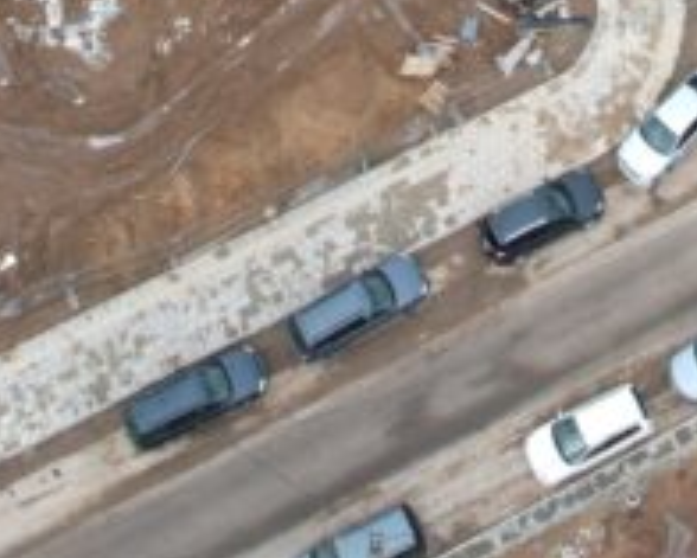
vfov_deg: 12.2
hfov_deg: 17.5
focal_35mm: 108
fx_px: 2229
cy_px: -649
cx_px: 647
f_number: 2.8
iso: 100
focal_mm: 8.38
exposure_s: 1/160
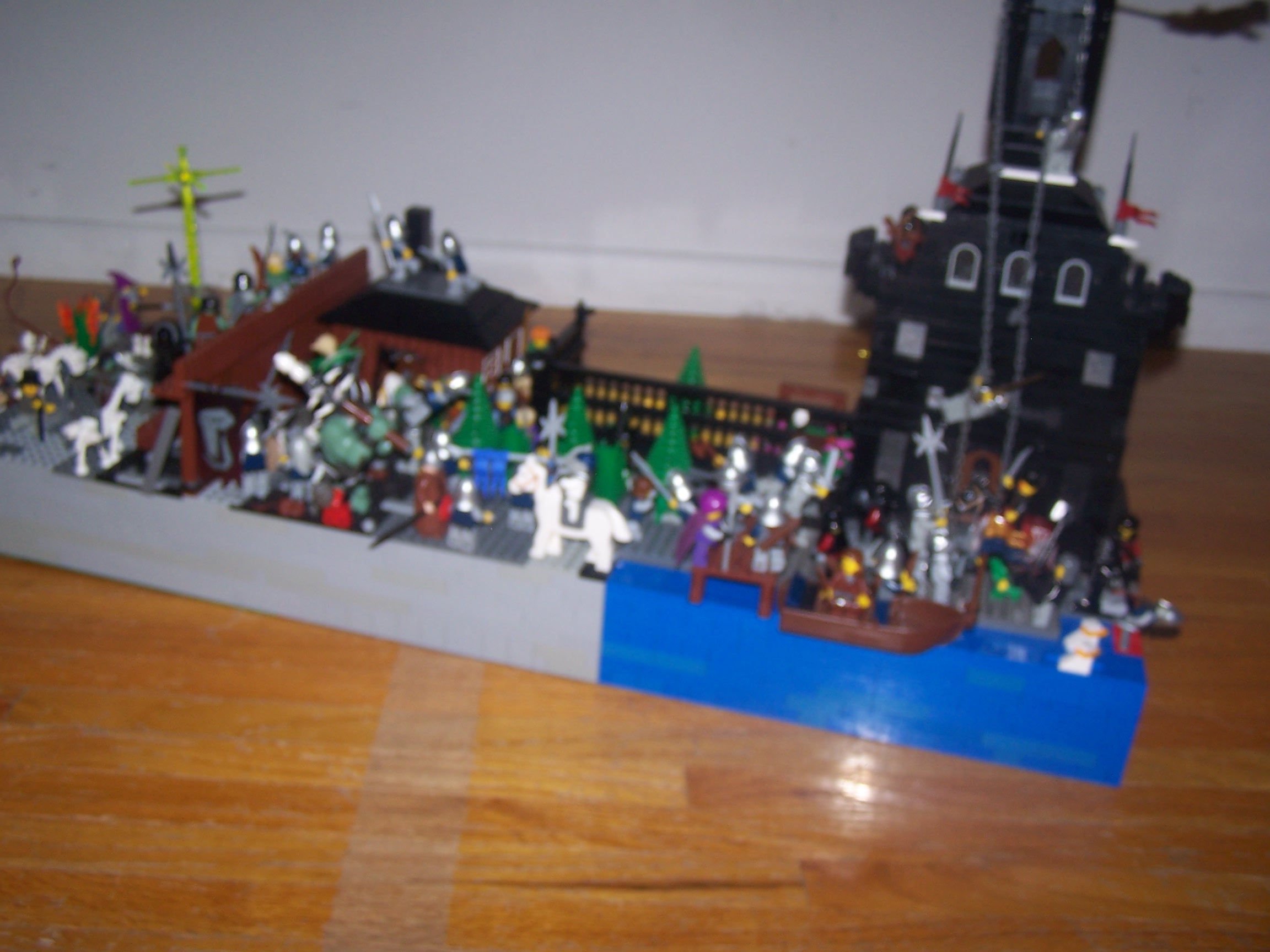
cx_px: 635
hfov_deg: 49.0
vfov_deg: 37.7
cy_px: 476
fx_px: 1394
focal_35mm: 38
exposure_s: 1/60
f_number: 2.8
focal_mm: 6.3
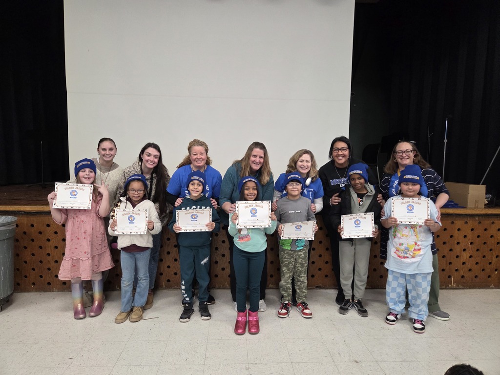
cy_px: 188
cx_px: 250
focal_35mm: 23
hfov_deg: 73.9
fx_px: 332
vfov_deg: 58.9
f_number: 1.8
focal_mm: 5.4
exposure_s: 1/120
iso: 500
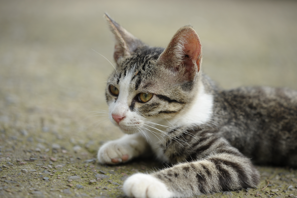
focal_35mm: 150
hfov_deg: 13.7
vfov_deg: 9.1
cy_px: 99
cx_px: 148
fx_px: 1237
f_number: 4
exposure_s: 1/160
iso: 250
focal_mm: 150
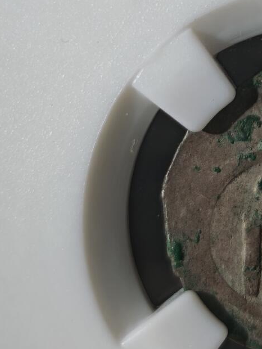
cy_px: -84
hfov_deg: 10.1
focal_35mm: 145
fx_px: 1463
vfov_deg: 13.2
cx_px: 302
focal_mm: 5.85
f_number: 1.63
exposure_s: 1/290
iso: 50
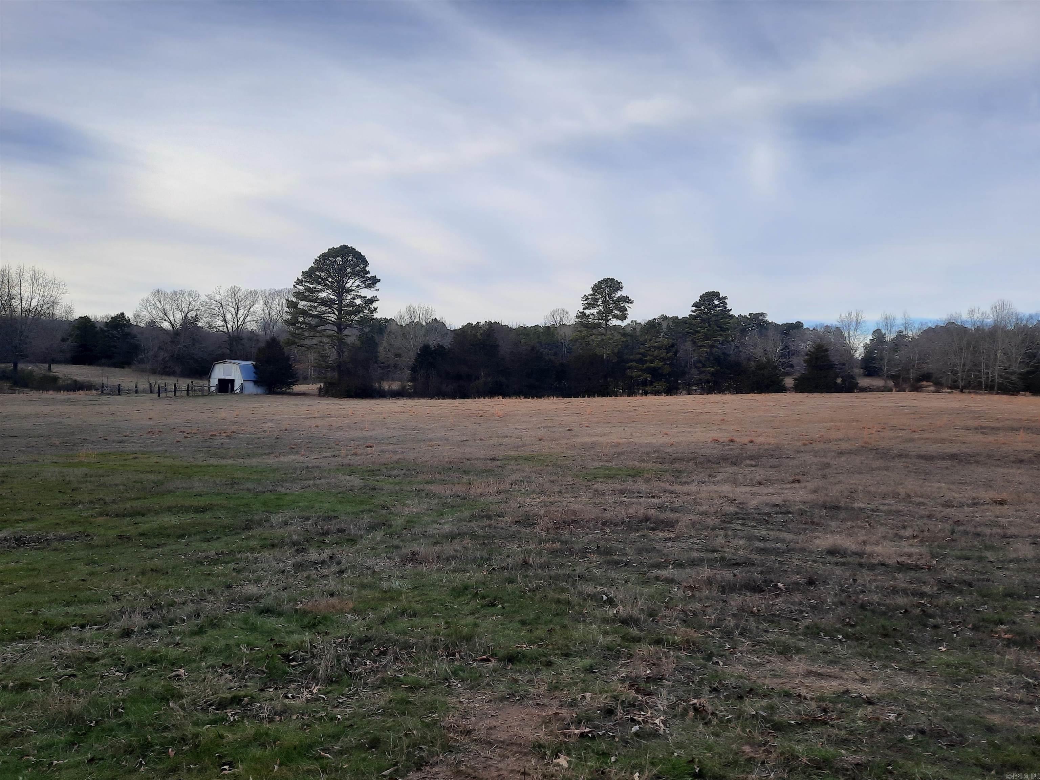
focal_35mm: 25
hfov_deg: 69.4
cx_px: 520
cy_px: 390
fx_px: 751
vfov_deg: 54.9
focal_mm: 4.6
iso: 32
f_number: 2
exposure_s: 1/378
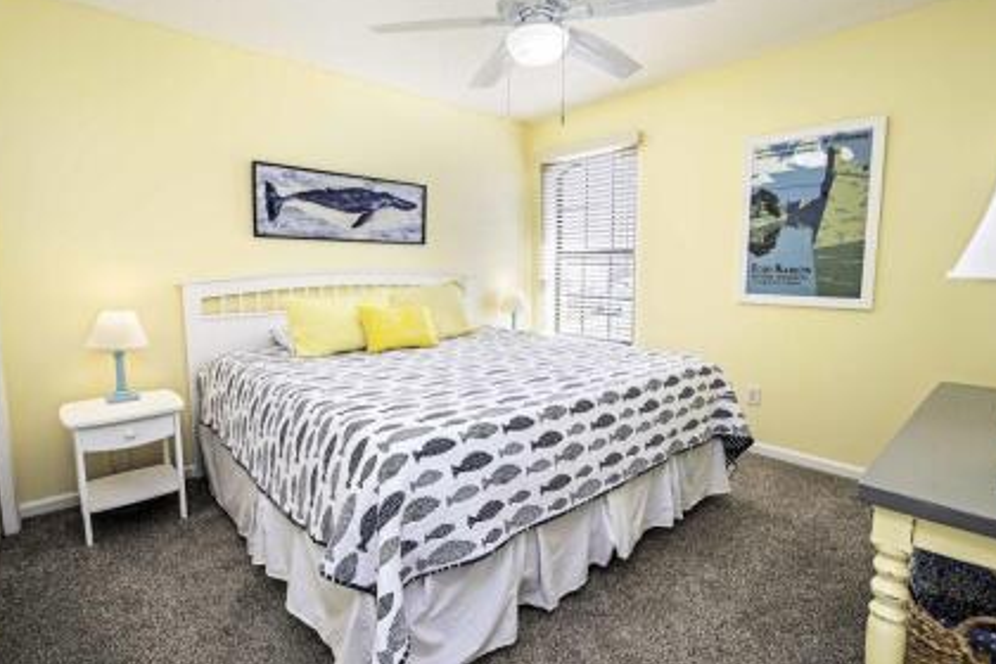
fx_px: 470
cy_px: 321
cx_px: 491
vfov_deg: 70.4
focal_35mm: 17
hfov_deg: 93.3
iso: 320
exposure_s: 1/200
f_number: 7.1
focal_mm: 15
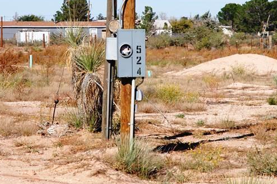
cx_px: 121
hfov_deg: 9.4
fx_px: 1677
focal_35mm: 218
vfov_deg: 6.3
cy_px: 59
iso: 100
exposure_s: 1/640
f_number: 5.6
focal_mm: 70
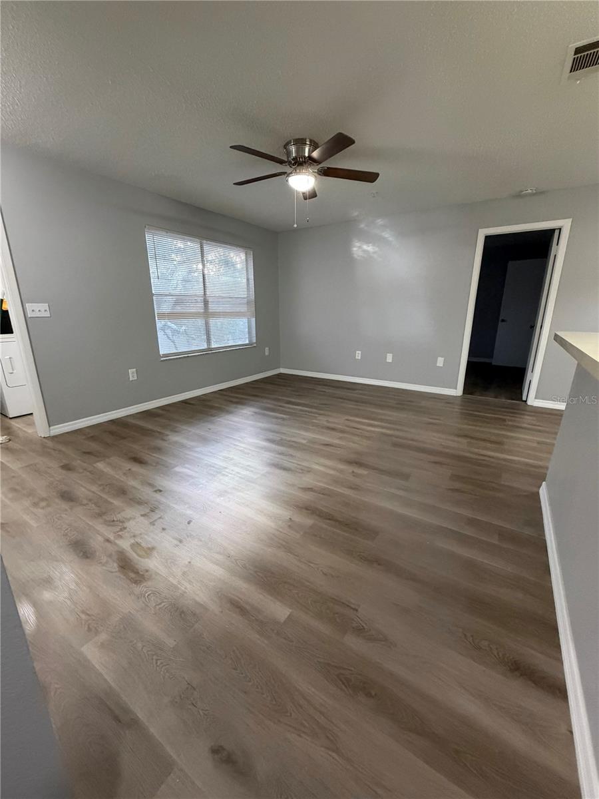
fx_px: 323
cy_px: 400
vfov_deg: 102.1
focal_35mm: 14
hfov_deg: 85.7
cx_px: 300
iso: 500
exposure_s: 1/60
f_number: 2.2
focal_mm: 2.22
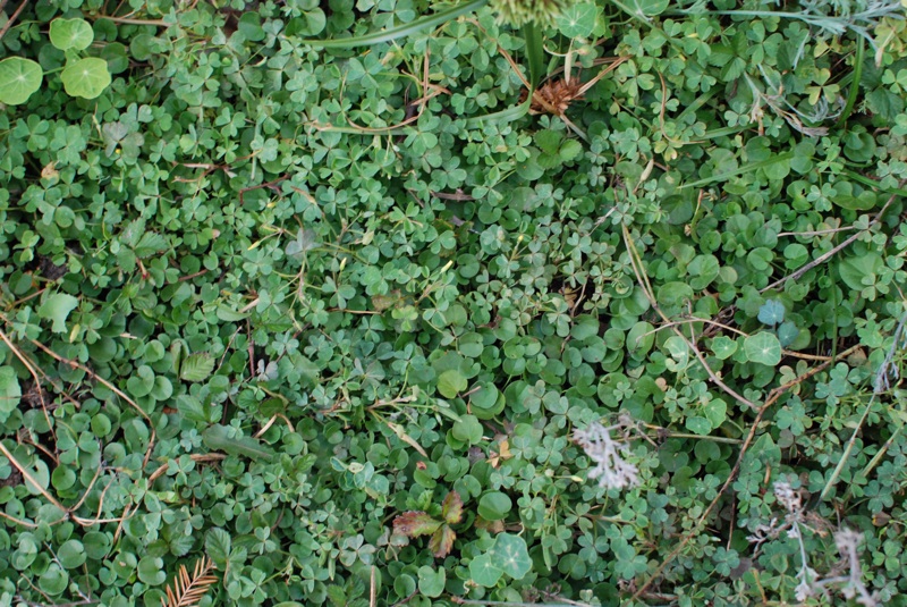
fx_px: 1324
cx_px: 454
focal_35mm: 52
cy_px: 304
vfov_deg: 25.8
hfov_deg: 37.8
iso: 1000
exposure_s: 1/50
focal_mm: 35
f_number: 3.5
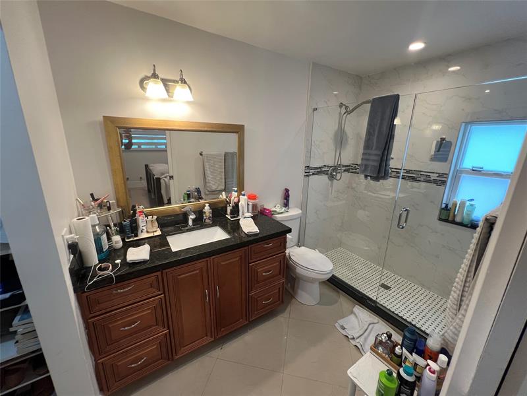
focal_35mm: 13
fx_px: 198
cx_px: 264
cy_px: 198
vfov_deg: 89.9
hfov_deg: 106.2
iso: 125
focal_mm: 1.57
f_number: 1.8
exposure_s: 1/60
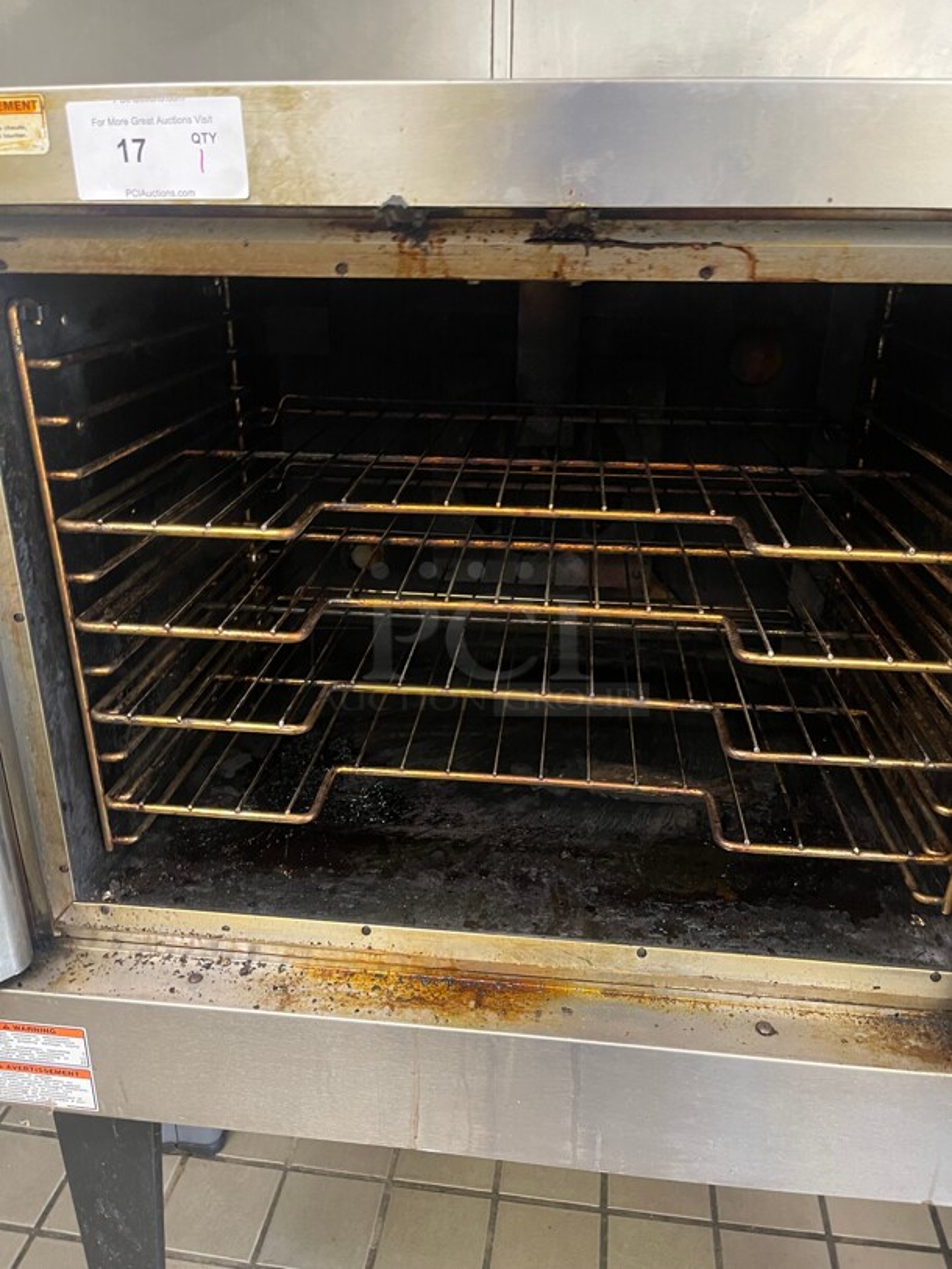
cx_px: 476
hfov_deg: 53.1
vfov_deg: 67.3
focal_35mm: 26
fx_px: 953
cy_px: 634
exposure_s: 1/30
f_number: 1.6
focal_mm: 5.1
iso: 500
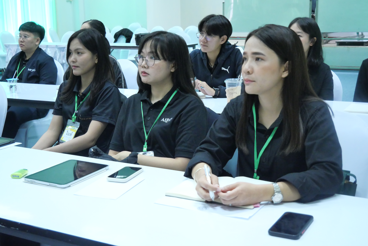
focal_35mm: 47
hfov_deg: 41.9
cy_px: 123
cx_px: 184
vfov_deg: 28.7
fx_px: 481
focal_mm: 23
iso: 3200
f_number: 4.3
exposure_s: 1/50
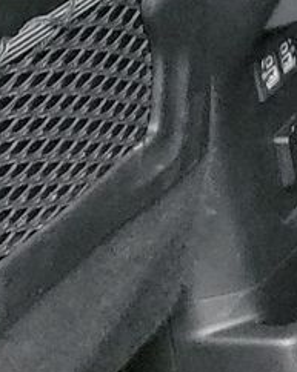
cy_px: 148
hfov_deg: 8.3
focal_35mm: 155
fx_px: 1706
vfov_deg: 12.4
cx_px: 919
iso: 2878
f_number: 1.8
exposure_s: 1/59
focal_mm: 6.7
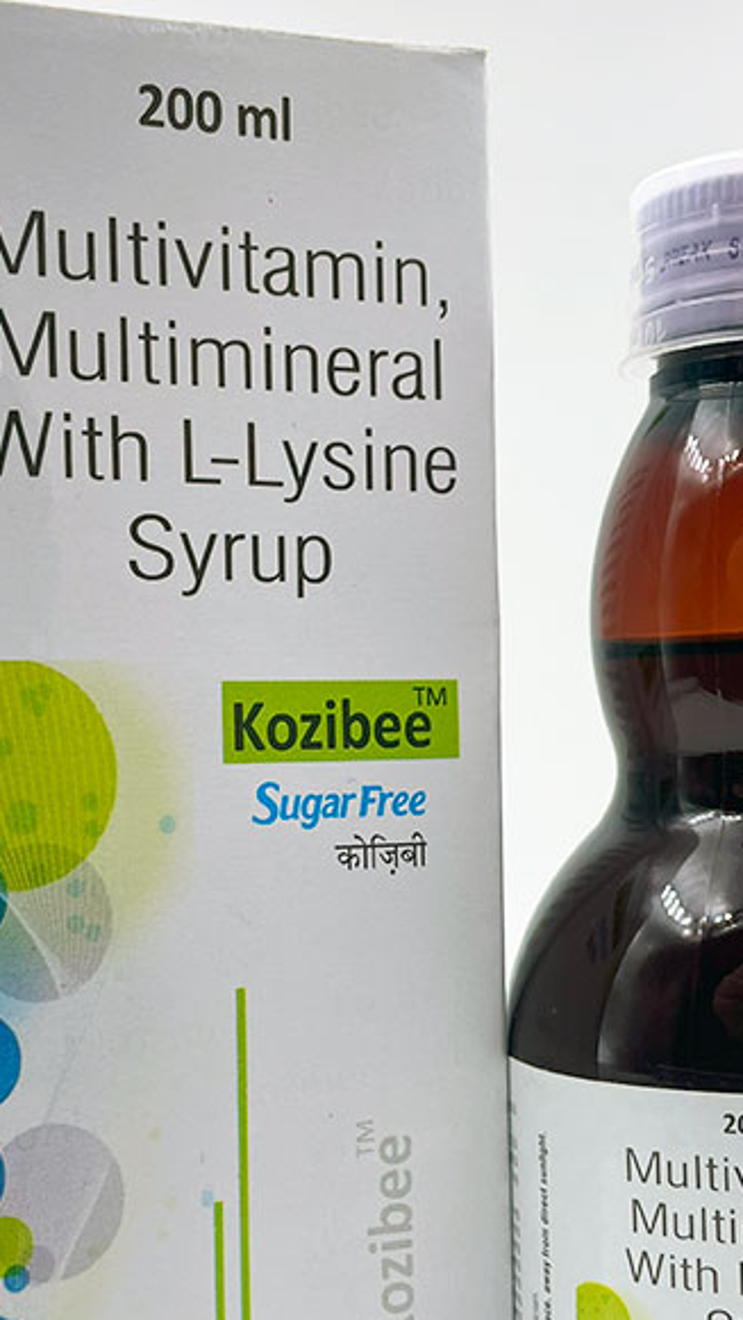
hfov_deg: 30.3
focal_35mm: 39
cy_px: 854
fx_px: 1365
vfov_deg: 50.9
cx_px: 475
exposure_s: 1/349
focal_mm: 4.2
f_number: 1.6
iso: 32
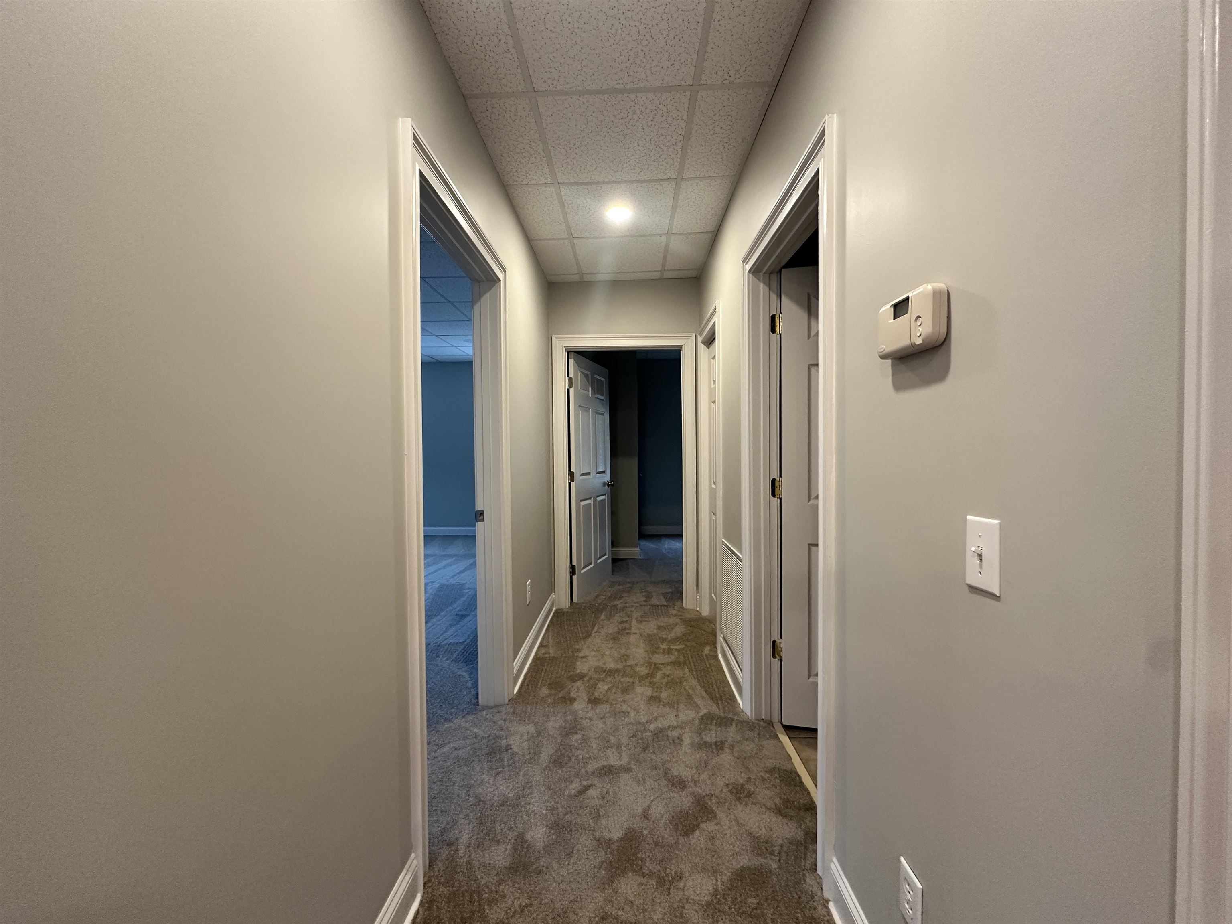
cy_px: 462
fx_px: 498
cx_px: 616
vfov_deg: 85.7
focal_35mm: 14
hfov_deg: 102.1
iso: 250
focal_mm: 2.22
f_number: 2.2
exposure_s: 1/60
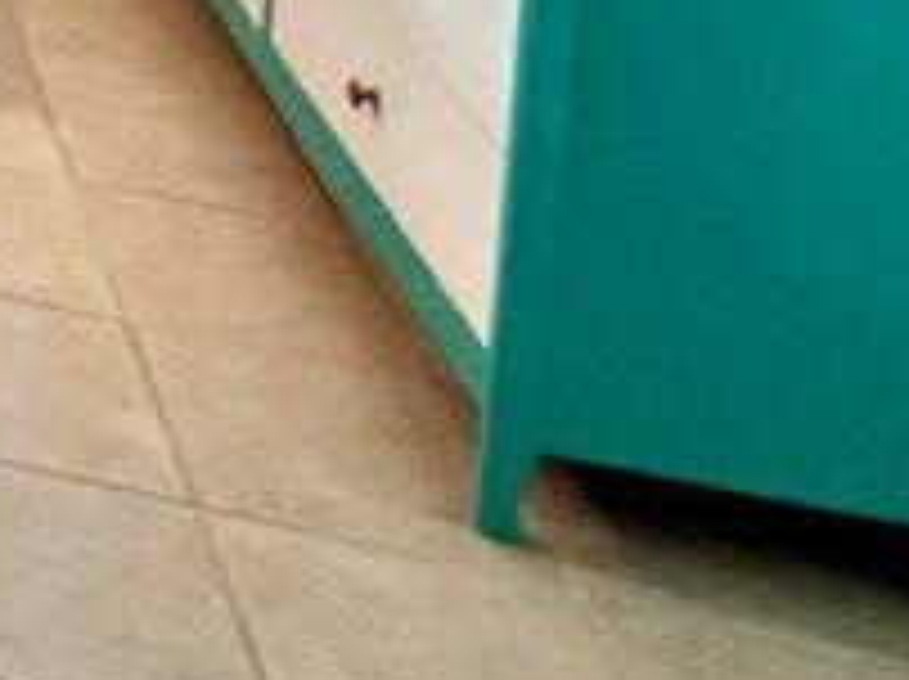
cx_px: -994
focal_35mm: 66
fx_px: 1731
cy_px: -698
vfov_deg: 16.6
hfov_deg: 17.8
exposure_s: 1/120
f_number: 1.8
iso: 160
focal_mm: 1.57
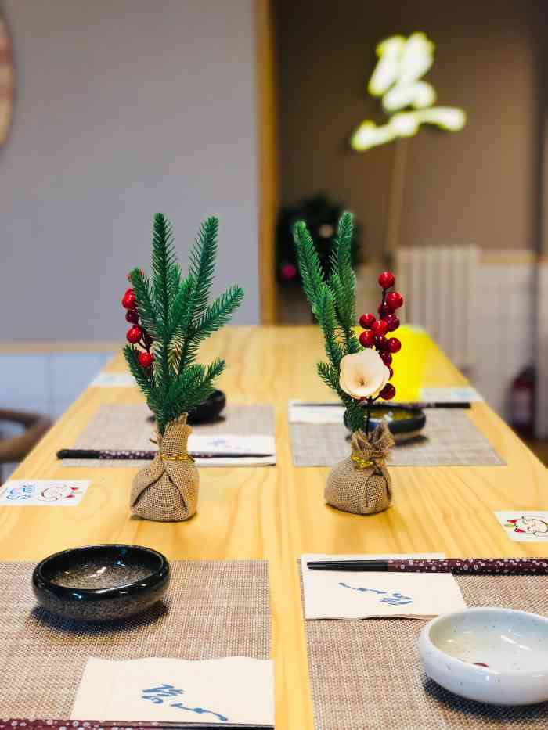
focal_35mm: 52
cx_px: 274
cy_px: 365
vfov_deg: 36.8
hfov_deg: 28.0
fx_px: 1097
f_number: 2.4
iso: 80
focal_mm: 6
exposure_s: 1/33
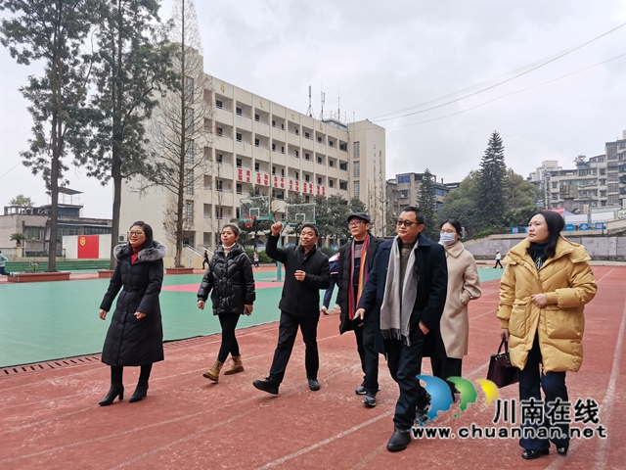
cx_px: 313
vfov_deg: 53.1
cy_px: 235
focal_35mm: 26
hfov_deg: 67.3
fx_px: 470
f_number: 1.8
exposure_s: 1/221
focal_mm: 4.75
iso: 50
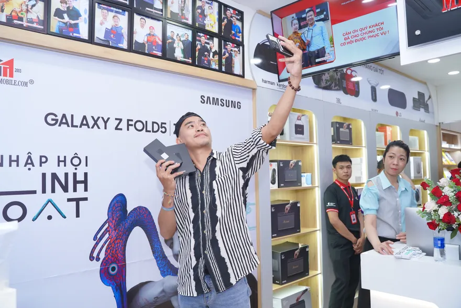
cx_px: 230
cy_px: 154
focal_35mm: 28
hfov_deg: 65.5
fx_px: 359
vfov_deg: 46.4
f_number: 5
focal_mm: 28
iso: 1250
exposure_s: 1/160
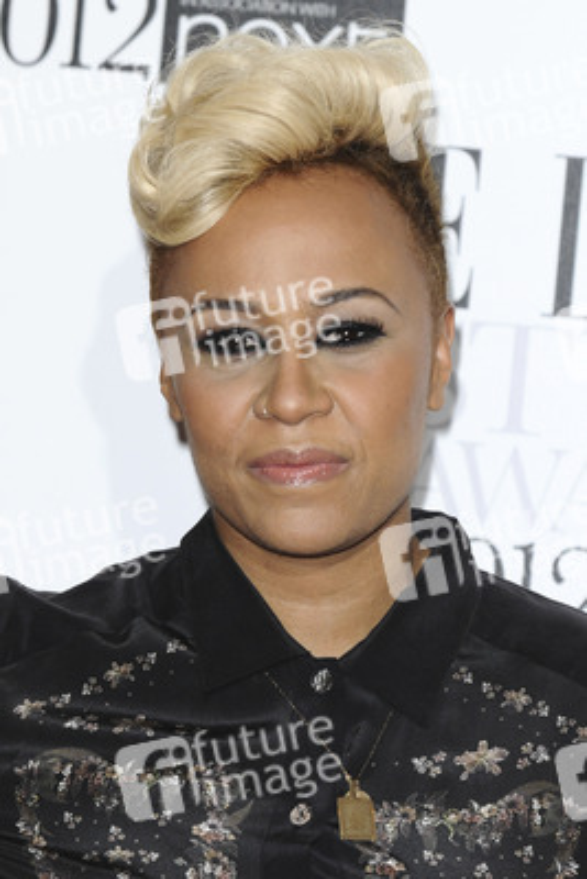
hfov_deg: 6.3
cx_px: 294
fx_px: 5315
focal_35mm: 218
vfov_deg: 9.5
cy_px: 440
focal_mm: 145
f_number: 5
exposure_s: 1/200
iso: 320
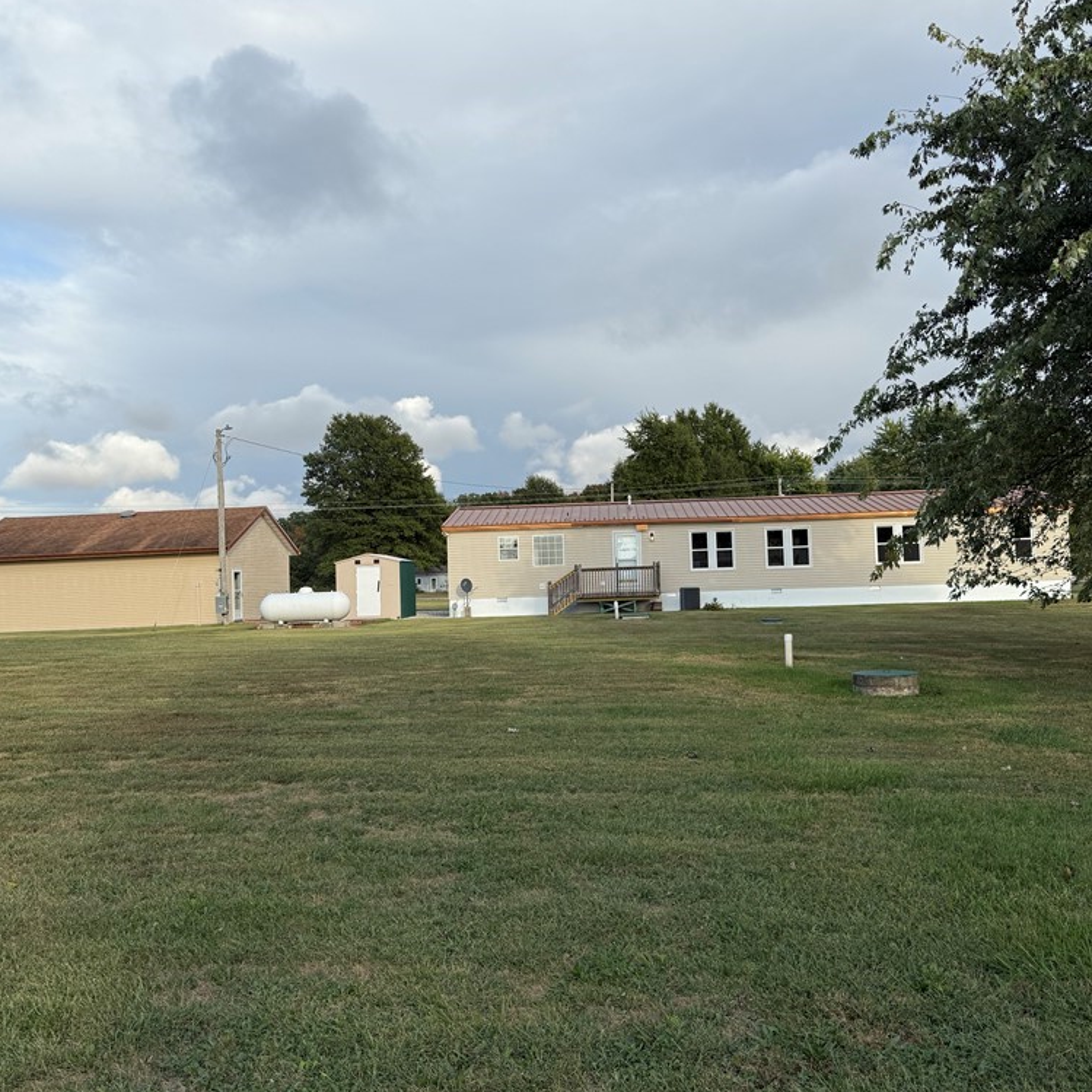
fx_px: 1035
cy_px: 542
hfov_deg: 55.6
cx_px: 580
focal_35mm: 29
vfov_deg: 55.6
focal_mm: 6.76
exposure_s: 1/2611
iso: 80
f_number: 1.78
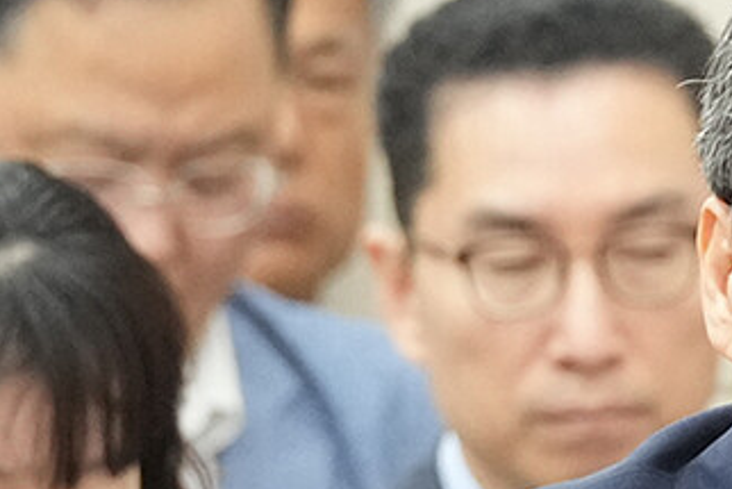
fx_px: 12124
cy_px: 494
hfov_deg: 3.5
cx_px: 925
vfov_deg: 2.3
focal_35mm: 596
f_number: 4.5
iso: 3200
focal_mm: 200
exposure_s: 1/160
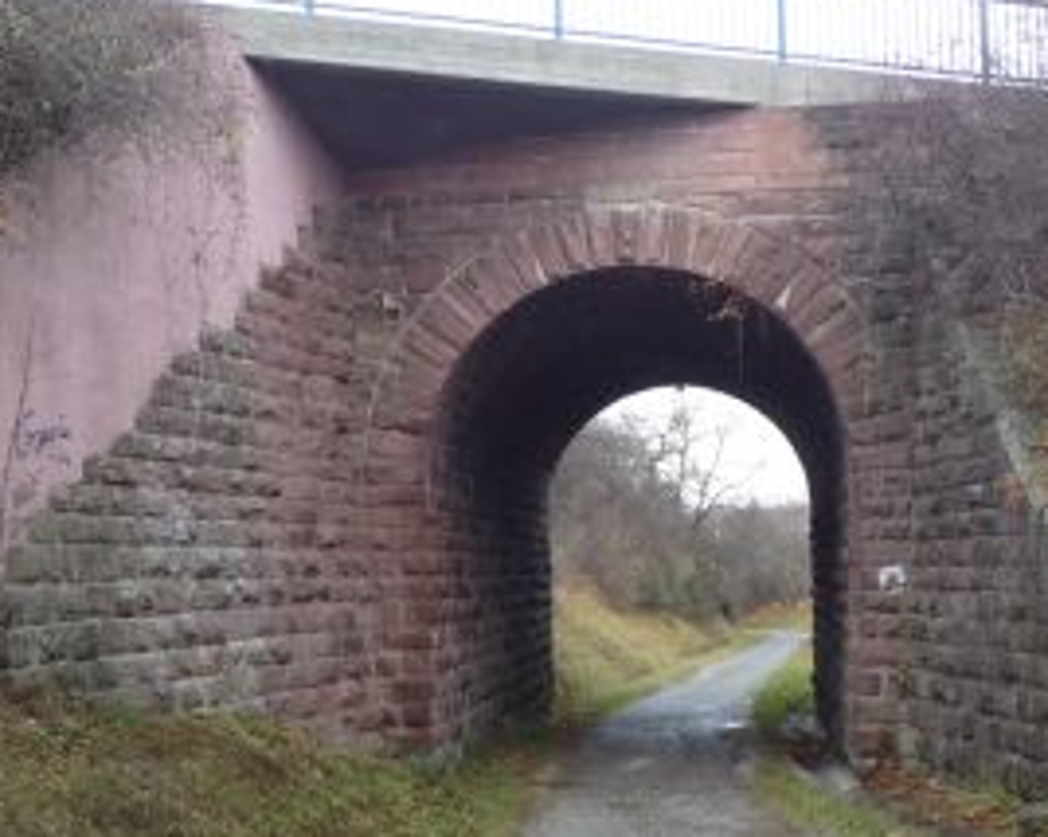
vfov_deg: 27.1
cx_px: 473
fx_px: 1736
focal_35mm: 56
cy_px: 493
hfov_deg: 33.6
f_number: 3.3
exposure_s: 1/80
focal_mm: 5.2
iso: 100
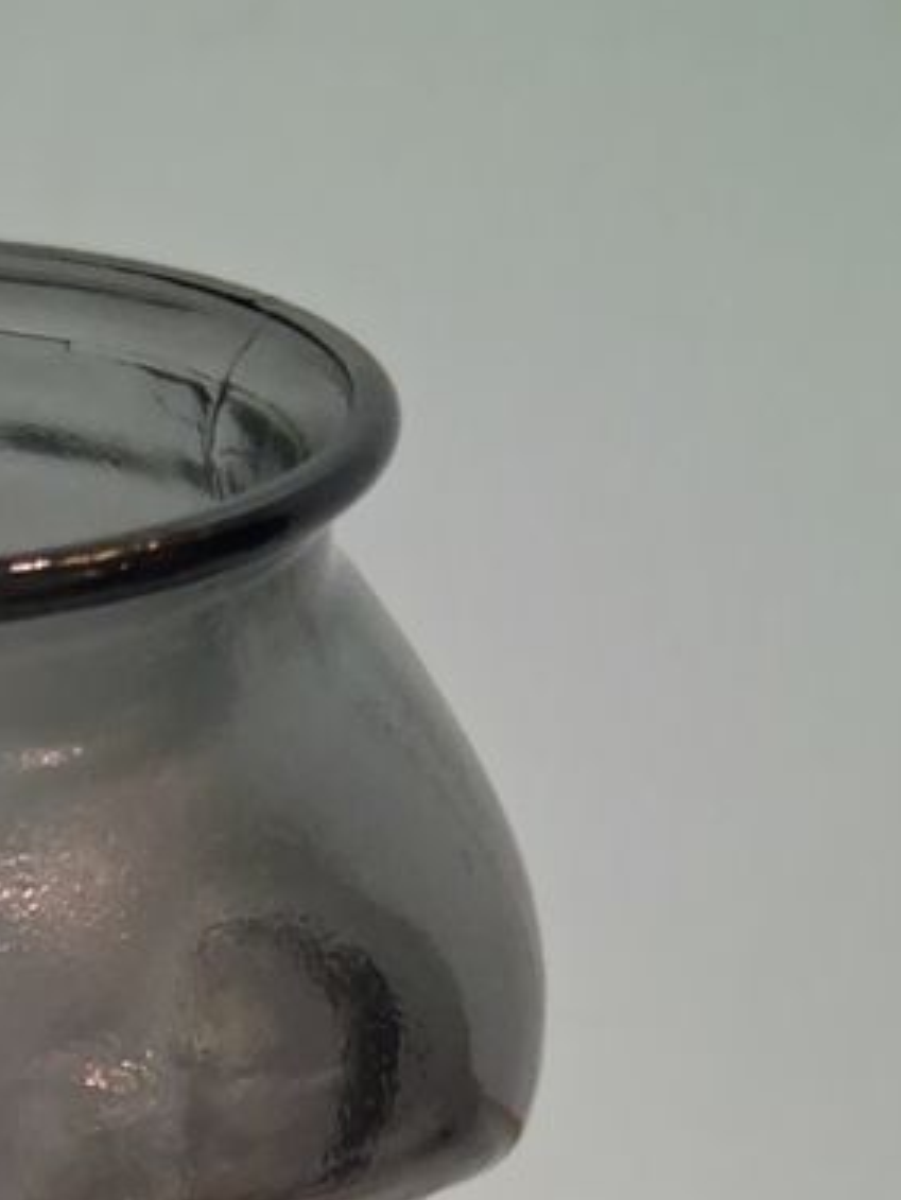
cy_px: 1525
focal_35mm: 69
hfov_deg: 19.8
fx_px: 2393
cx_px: -239
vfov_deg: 24.8
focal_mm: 3.98
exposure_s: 1/25
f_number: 1.8
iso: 500
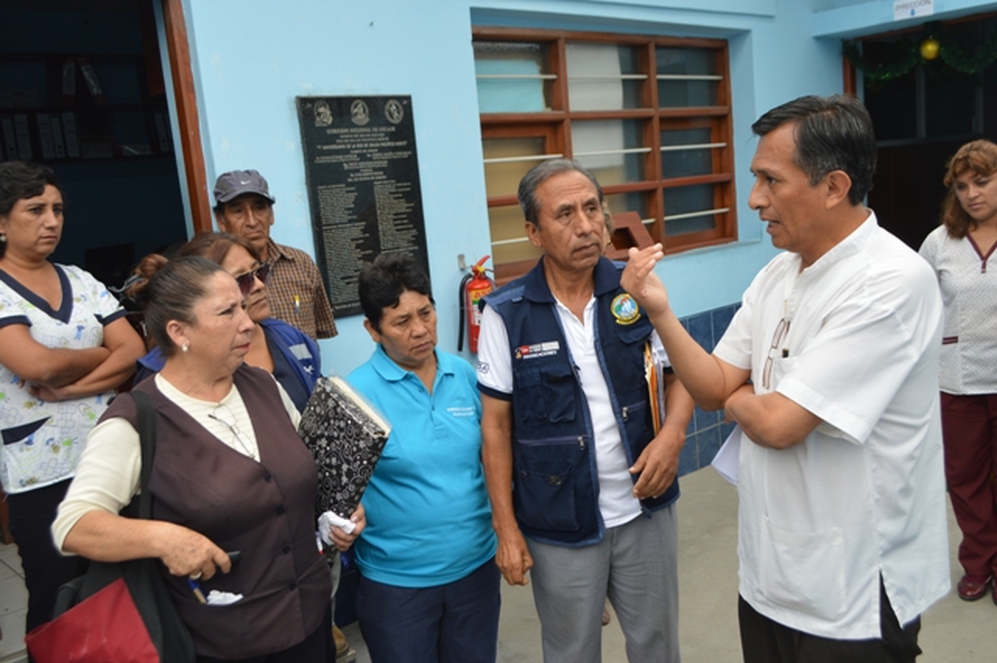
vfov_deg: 39.9
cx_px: 498
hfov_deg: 57.2
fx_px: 913
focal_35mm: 33
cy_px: 332
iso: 110
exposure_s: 1/125
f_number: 5.6
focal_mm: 22
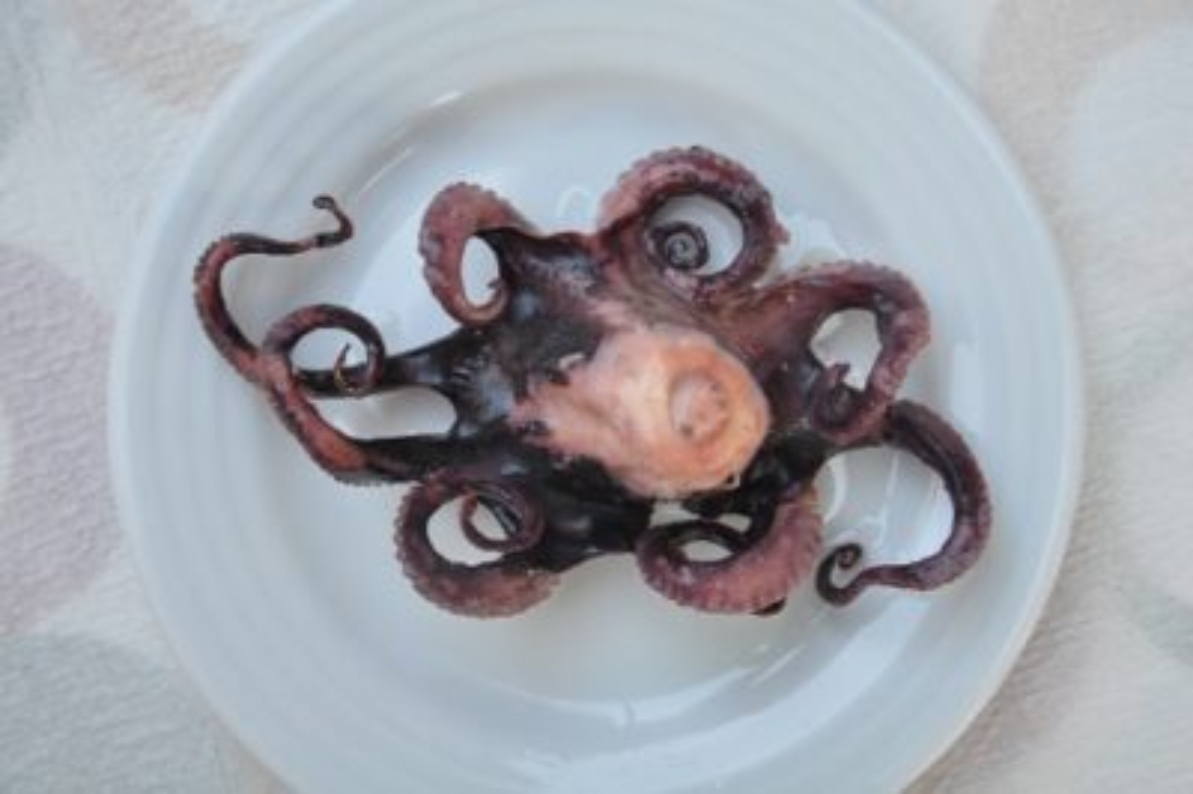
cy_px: 397
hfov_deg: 29.9
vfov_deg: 20.1
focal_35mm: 68
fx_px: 2235
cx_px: 596
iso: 220
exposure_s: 1/30
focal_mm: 45
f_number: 5.6
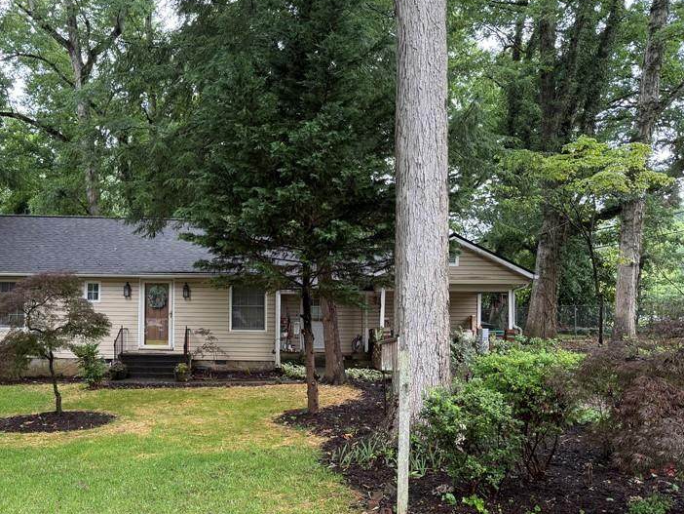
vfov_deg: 40.5
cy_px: 313
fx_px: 692
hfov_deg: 51.5
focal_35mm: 35
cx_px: 218
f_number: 1.78
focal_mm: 6.76
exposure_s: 1/226
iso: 125
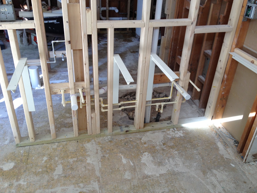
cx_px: 128
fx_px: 260
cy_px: 96
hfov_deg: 52.6
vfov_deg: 40.7
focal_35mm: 35
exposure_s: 1/60
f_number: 2.4
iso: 50
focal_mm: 4.28
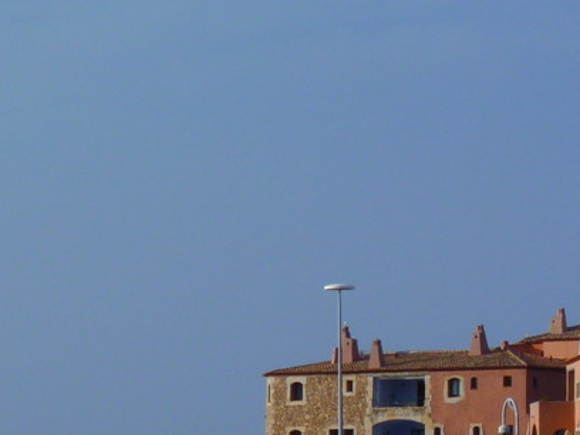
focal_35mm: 295
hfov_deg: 6.7
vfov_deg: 5.0
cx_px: -200
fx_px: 4943
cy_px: 308
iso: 80
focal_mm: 16.7
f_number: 5.6
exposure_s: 1/400
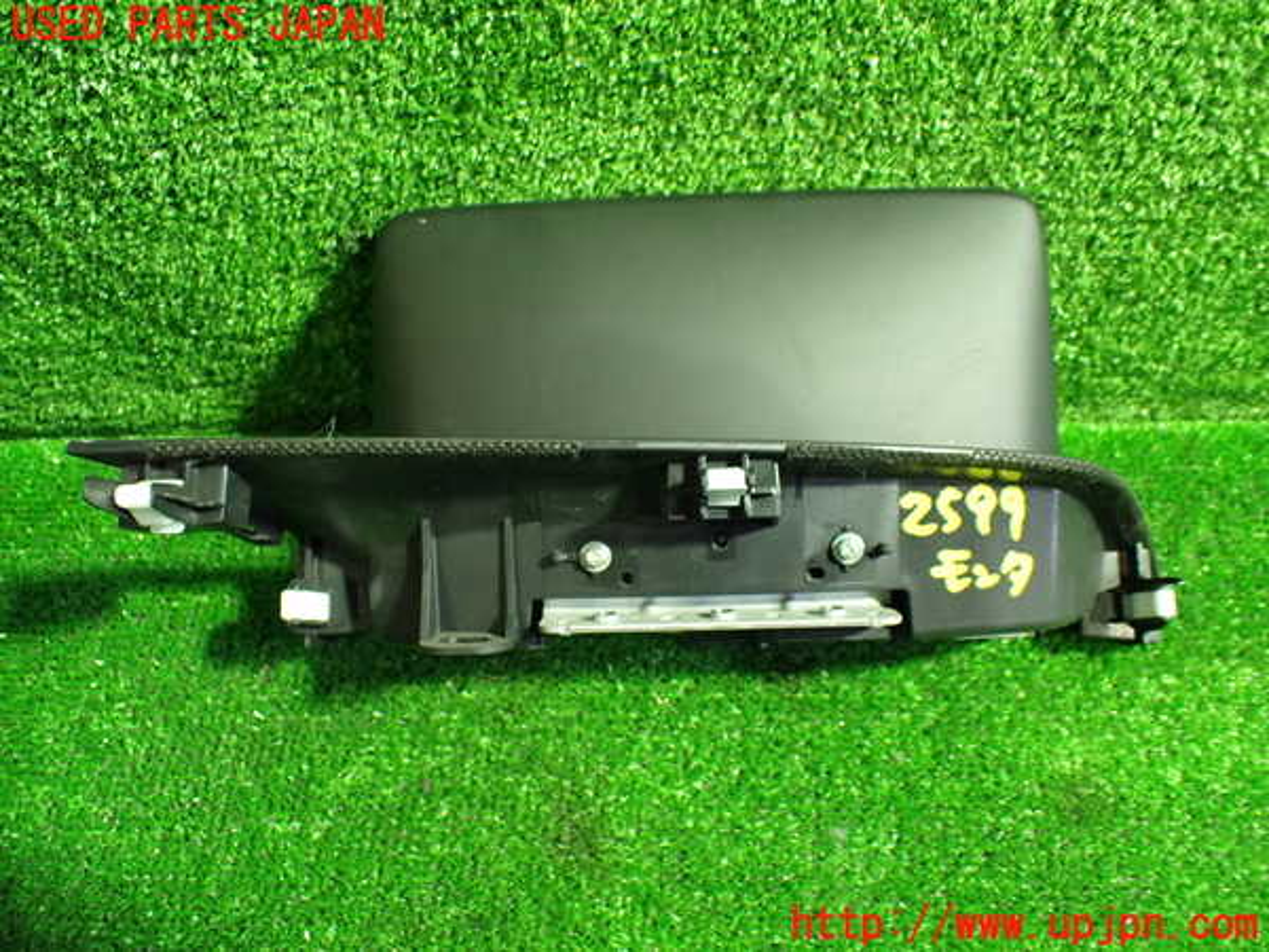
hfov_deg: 60.0
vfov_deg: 46.8
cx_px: 634
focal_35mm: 30
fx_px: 1100
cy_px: 476
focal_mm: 5.4
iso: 800
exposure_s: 1/30
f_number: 2.3
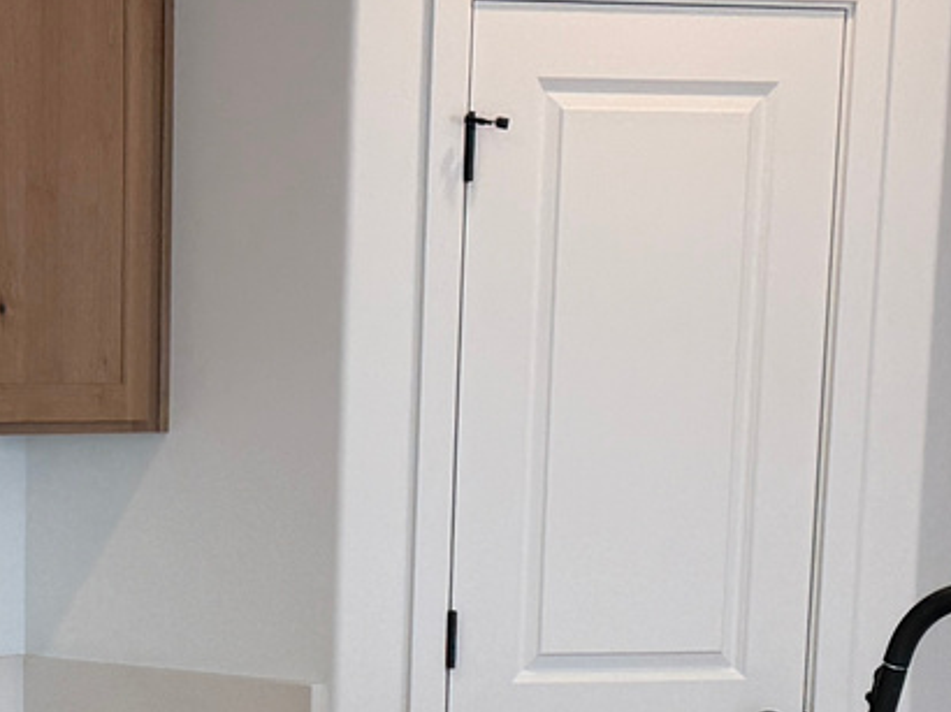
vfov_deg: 11.9
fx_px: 3295
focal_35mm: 120
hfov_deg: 16.2
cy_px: 953
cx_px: 90
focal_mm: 6.76
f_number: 1.78
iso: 50
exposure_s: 1/123
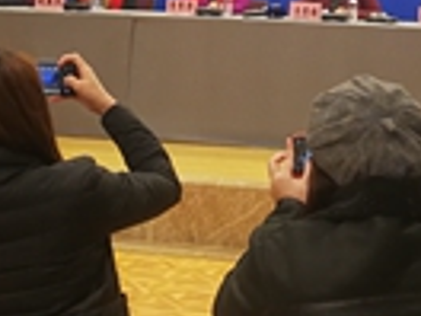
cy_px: -67
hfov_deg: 21.1
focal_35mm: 92
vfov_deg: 15.5
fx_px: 1119
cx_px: 316
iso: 200
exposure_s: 1/50
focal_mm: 3.95
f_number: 2.2
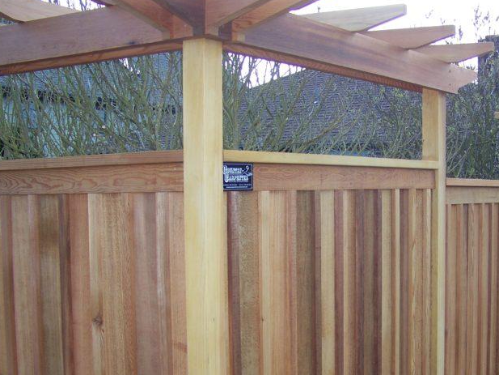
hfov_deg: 33.9
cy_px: 258
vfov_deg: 25.9
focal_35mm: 56
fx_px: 807
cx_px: 351
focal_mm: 5.85
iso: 64
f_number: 2.8
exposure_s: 1/160
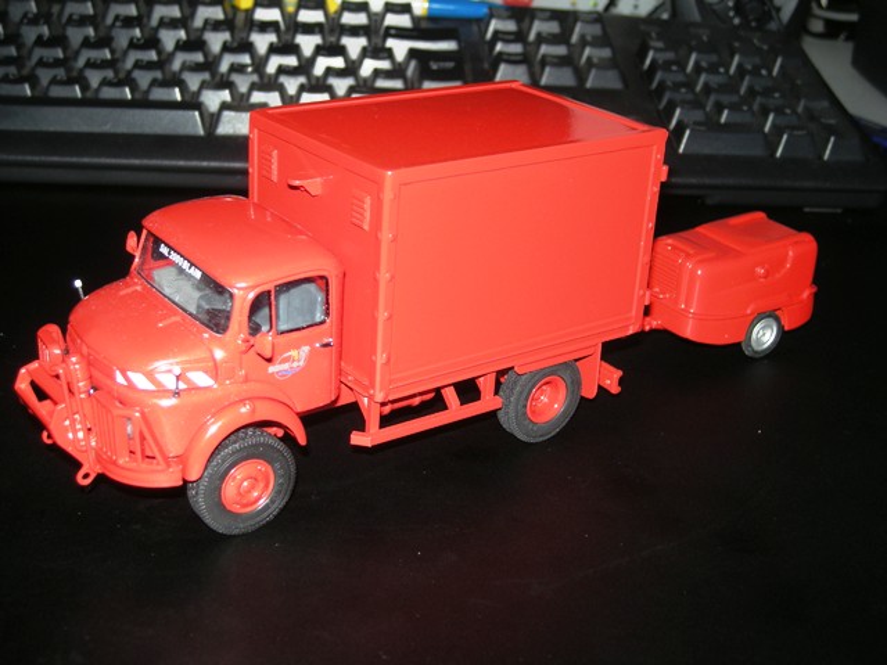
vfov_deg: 27.0
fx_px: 1384
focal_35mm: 54
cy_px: 332
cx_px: 444
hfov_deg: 35.5
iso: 64
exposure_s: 1/60
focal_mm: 8.8
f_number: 6.7
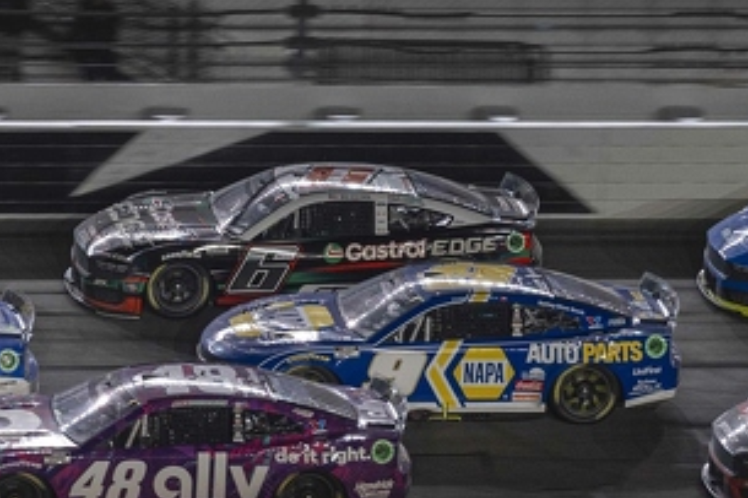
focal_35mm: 376
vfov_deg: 3.6
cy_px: 458
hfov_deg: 5.5
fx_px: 7808
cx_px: 93
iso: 1250
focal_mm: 145
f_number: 2.8
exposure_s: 1/640
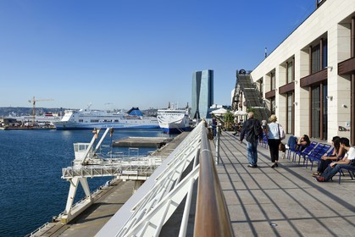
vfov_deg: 42.4
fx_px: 306
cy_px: 118
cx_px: 178
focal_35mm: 31
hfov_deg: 60.3
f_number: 13
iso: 200
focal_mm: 31
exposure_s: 1/250
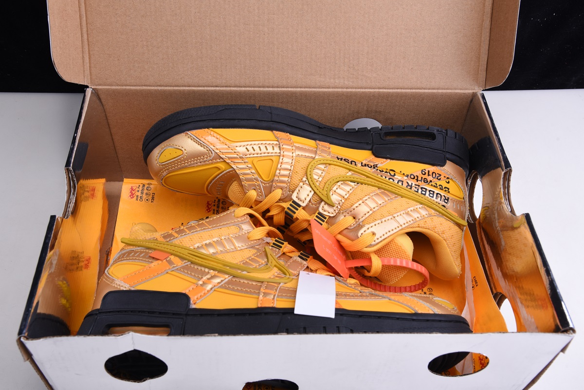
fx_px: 617
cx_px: 292
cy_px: 195
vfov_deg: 35.1
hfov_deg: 50.7
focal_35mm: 38
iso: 100
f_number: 11
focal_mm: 38
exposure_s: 1/160
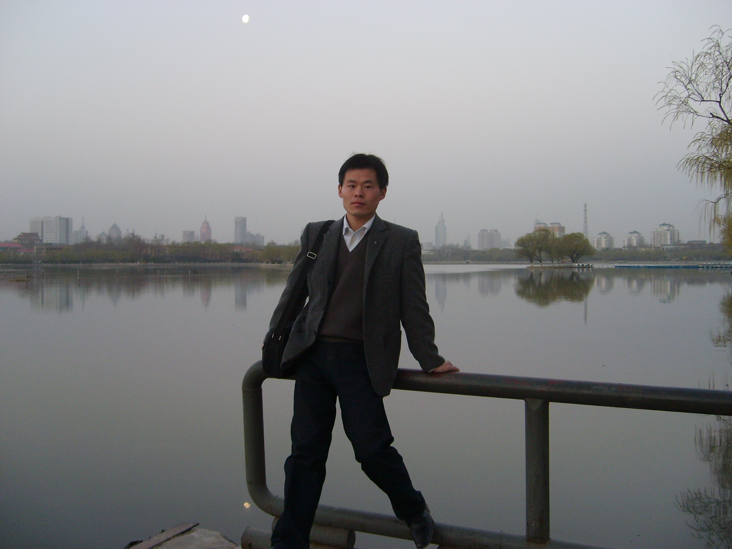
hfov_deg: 52.6
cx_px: 366
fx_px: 740
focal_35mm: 35
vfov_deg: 40.7
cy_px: 274
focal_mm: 5.8
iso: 123
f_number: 2.8
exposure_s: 1/30
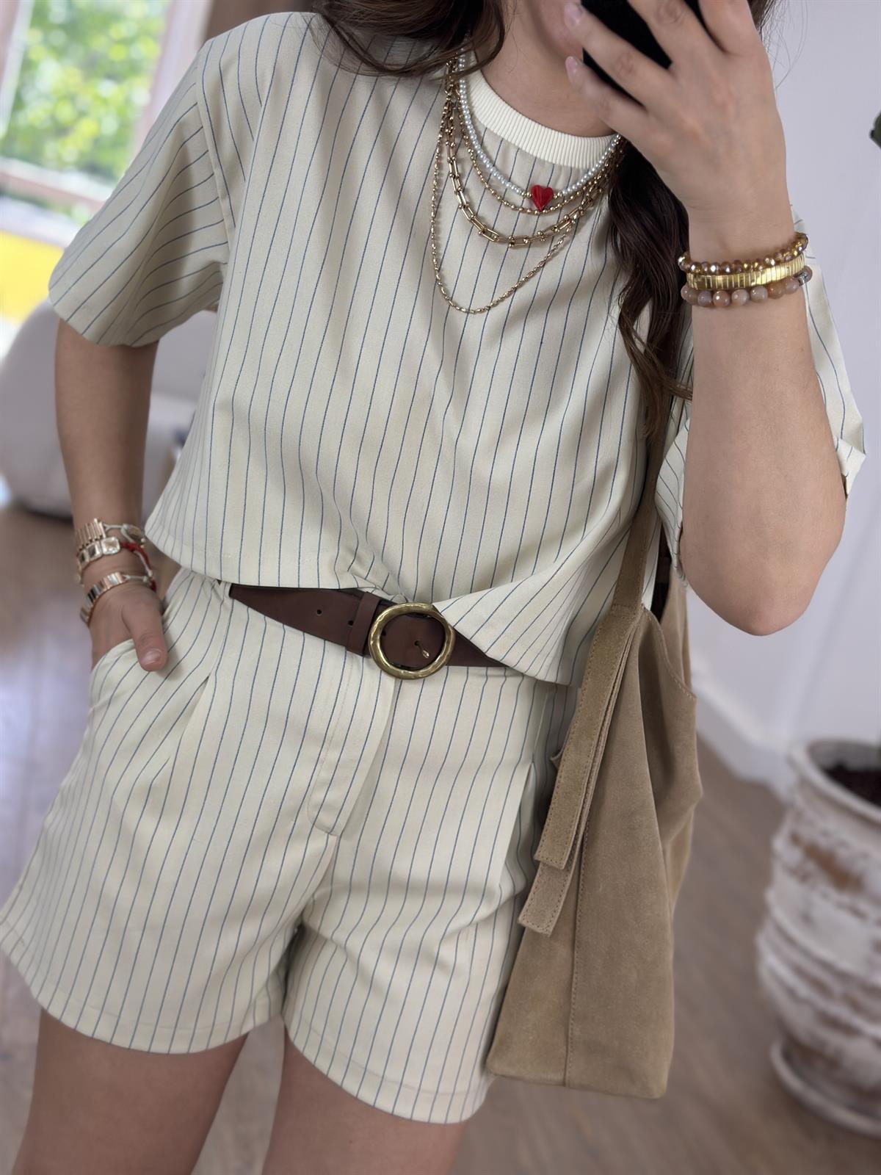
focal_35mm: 48
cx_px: 440
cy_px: 588
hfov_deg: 30.3
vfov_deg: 39.7
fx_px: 1629
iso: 80
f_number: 1.78
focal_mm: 6.86
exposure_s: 1/390
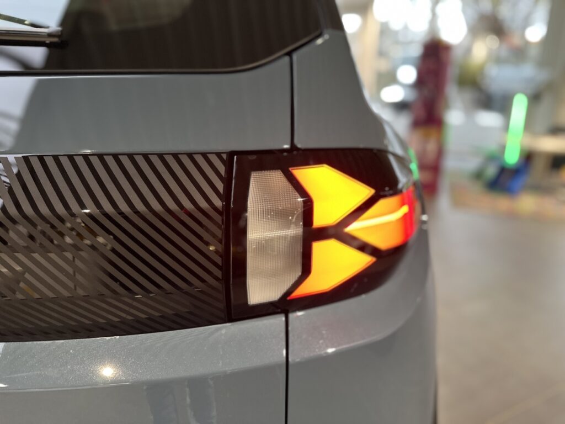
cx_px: 282
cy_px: 212
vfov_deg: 56.8
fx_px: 392
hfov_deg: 71.6
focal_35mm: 24
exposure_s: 1/50
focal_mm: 6.86
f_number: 1.78
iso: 200
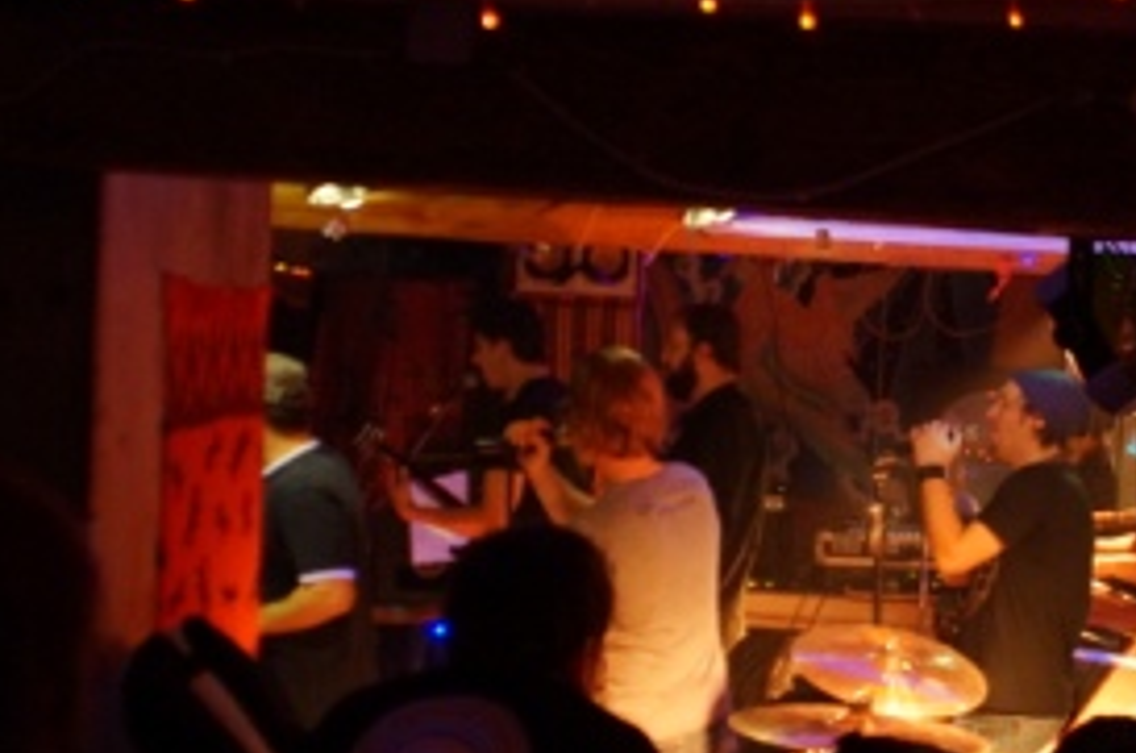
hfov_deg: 28.8
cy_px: 399
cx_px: 853
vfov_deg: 19.7
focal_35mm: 69
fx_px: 2173
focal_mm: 28
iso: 3200
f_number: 3.5
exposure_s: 1/40
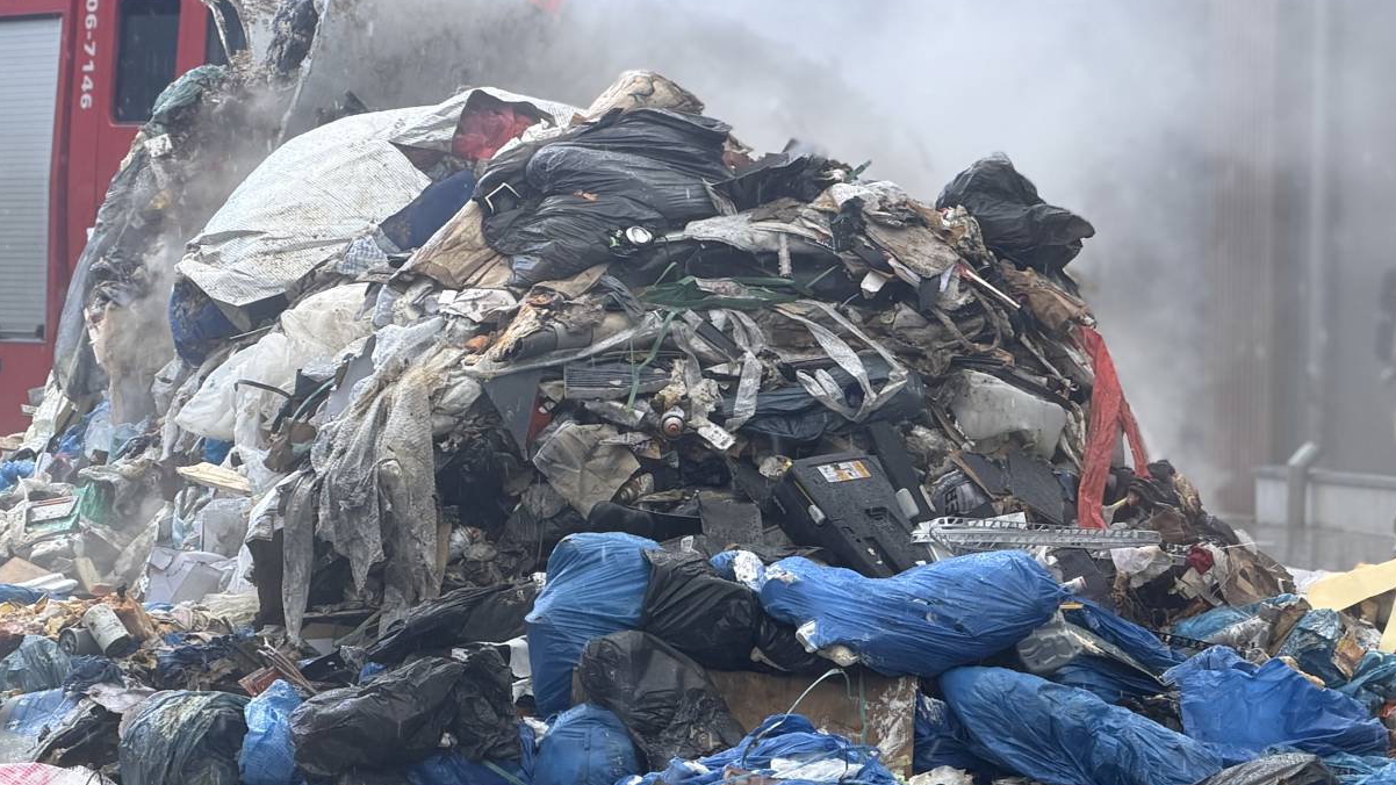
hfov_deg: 12.4
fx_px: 6441
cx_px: 721
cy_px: 524
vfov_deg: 7.0
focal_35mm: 174
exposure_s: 1/121
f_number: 2.8
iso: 50
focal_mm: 16.89
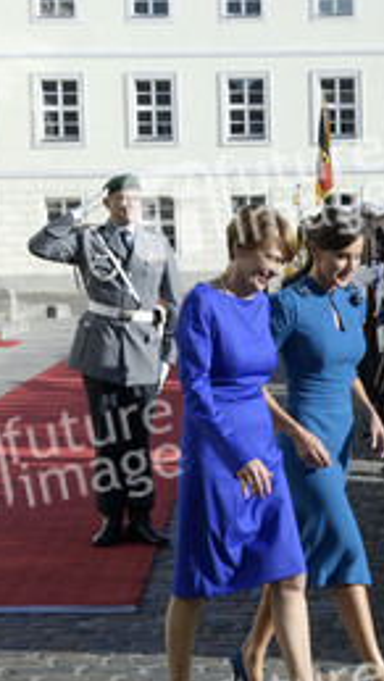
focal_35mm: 126
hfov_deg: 9.6
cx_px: 334
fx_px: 2277
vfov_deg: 17.0
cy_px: 331
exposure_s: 1/320
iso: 640
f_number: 18
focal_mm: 78
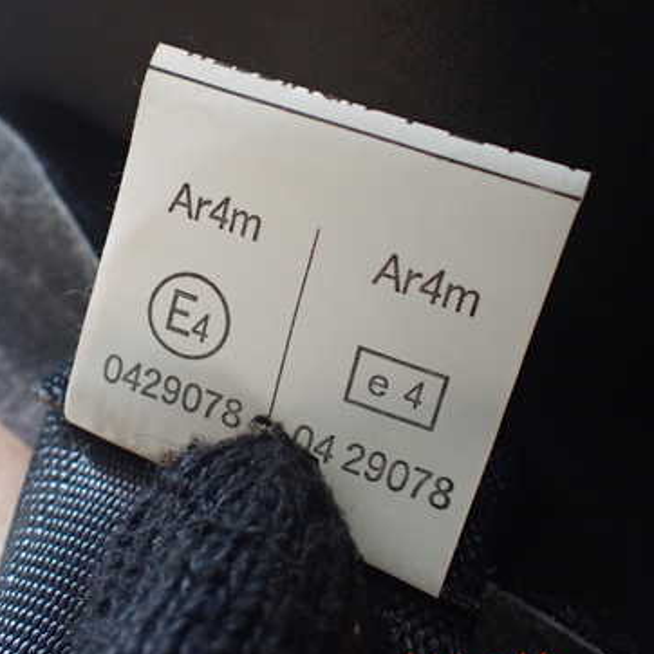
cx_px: 273
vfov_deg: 38.3
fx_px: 940
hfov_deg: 38.2
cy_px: 289
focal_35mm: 44
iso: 800
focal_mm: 5.4
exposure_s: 1/125
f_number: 2.3
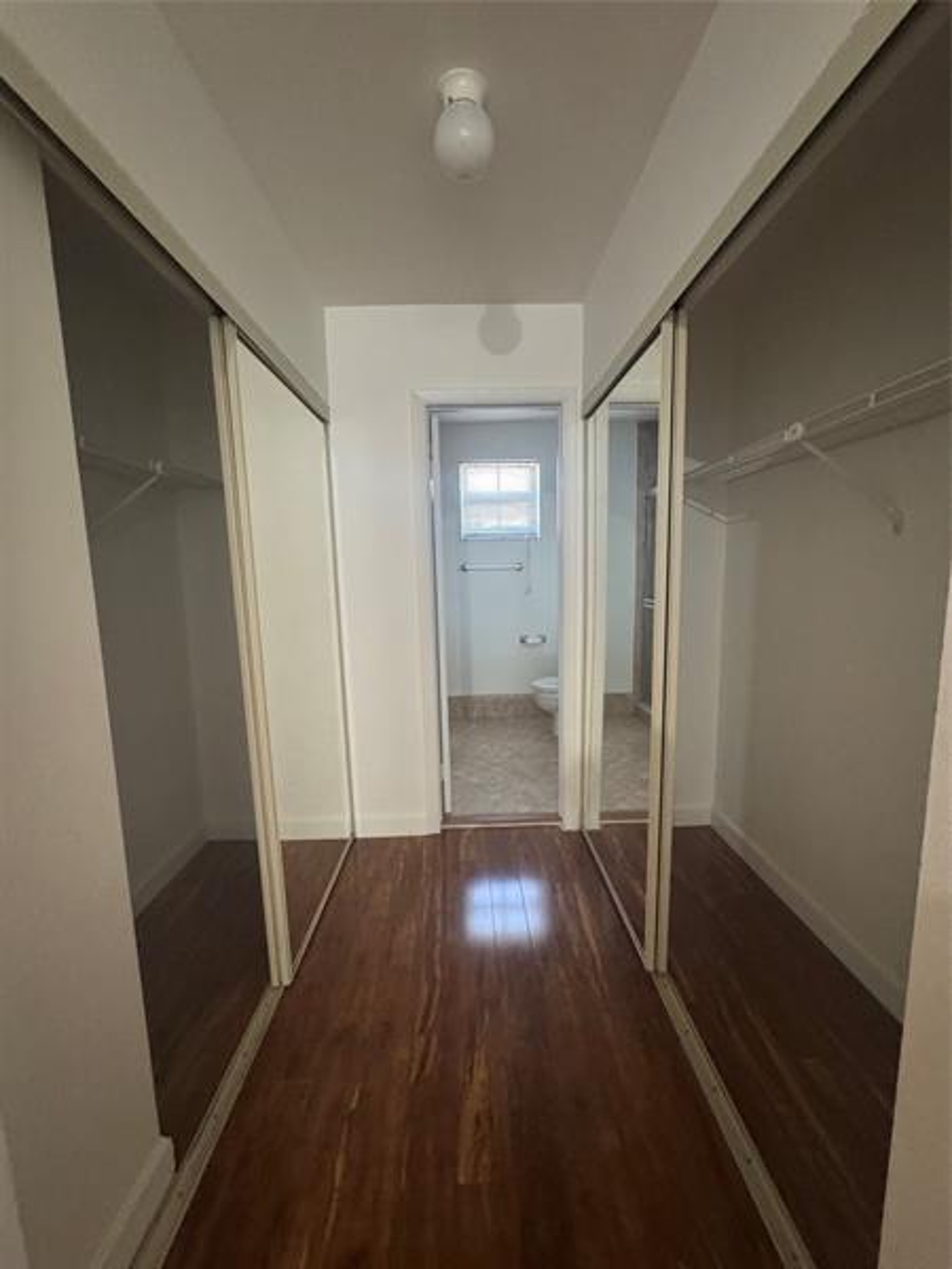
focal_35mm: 14
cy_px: 634
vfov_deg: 102.1
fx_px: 513
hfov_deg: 85.7
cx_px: 476
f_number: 2.2
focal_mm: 2.22
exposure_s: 1/60
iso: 800
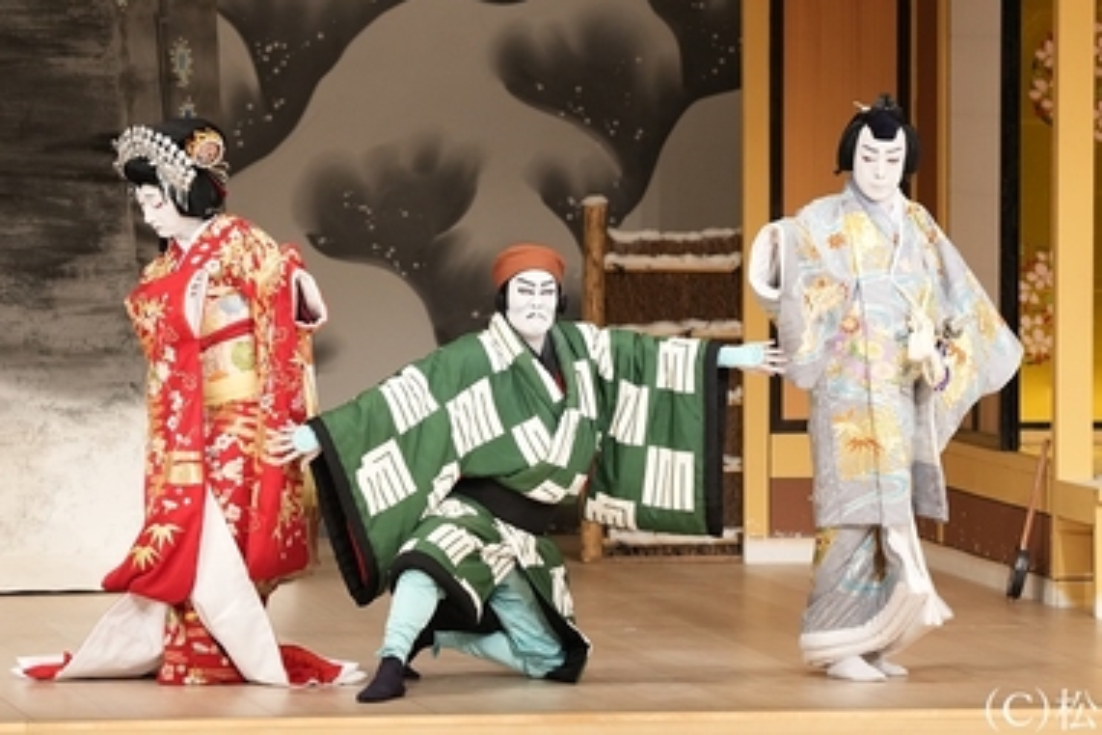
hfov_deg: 7.4
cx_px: 544
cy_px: 336
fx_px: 8509
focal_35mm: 278
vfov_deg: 4.9
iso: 1600
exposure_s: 1/400
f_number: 3.5
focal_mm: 168
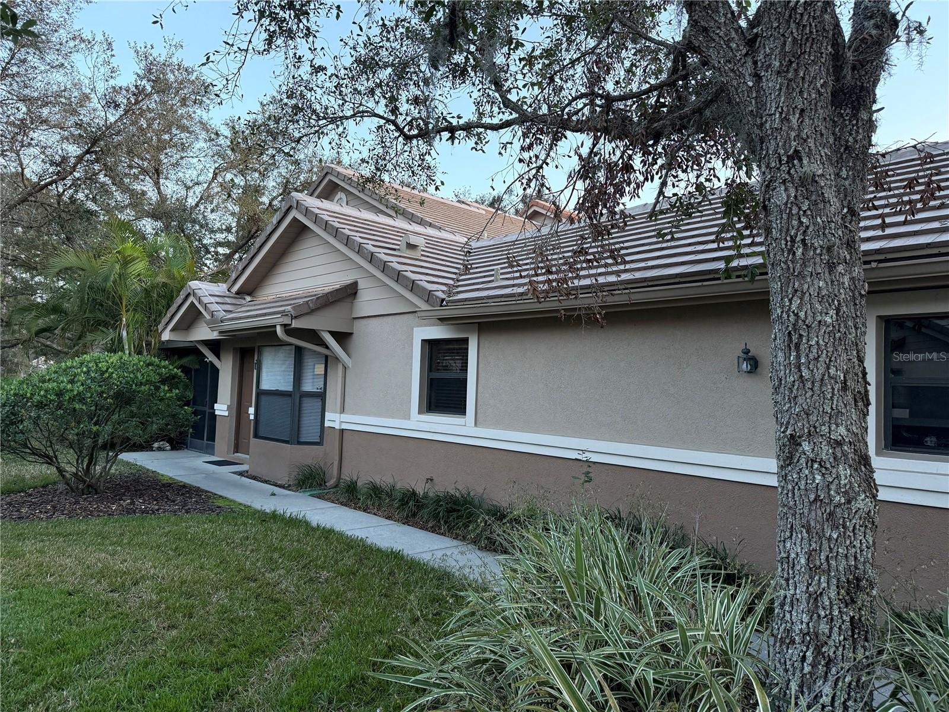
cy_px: 356
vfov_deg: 56.8
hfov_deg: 71.6
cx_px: 474
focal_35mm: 24
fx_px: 658
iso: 250
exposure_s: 1/60
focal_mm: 6.76
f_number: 1.78
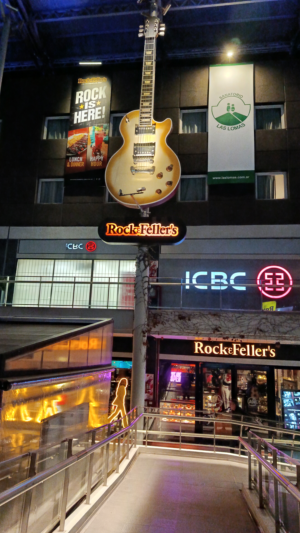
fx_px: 382
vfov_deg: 69.9
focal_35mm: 27
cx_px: 132
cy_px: 268
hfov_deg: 42.8
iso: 1298
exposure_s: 1/50
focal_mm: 5.24
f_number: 1.7
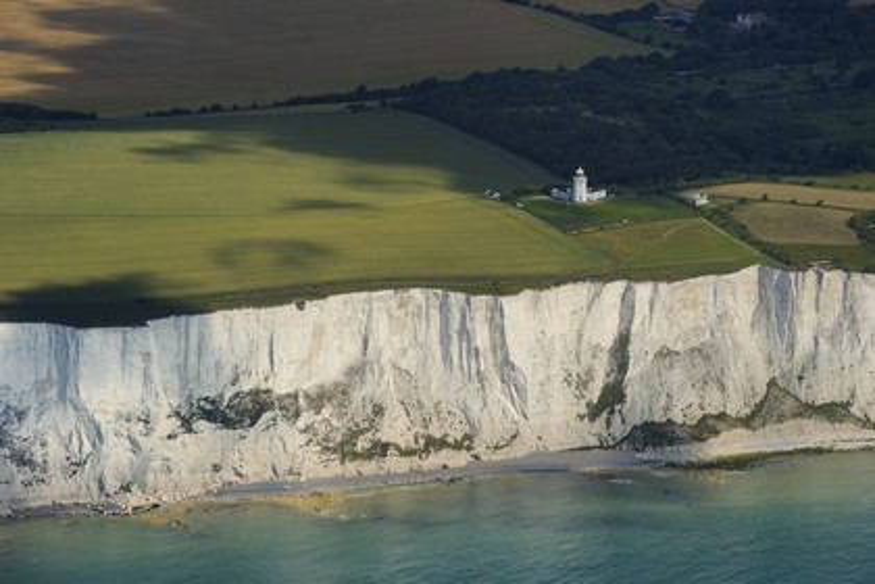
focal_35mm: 200
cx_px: 438
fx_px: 4861
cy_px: 292
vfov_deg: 6.9
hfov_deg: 10.3
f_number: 10
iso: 400
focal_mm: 200
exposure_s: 1/800
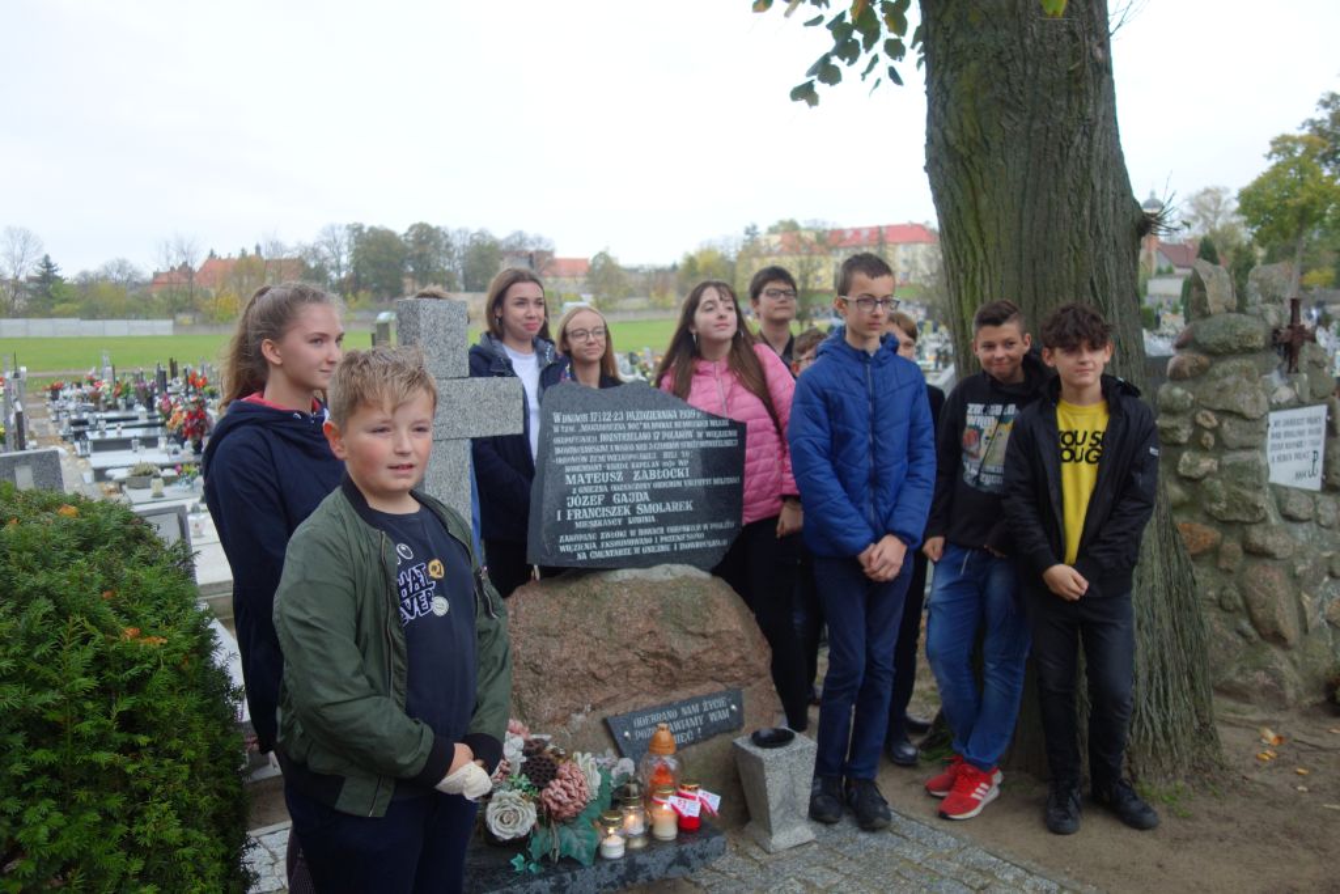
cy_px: 447
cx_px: 670
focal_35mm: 28
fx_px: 1042
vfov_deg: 46.4
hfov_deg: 65.5
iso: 125
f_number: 1.8
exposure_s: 1/100
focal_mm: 10.4
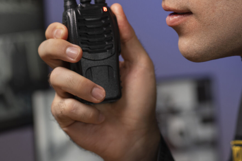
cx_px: 114
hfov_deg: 10.0
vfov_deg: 6.6
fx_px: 1385
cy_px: 7
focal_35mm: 206
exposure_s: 1/250
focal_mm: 85
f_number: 2.8
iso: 400
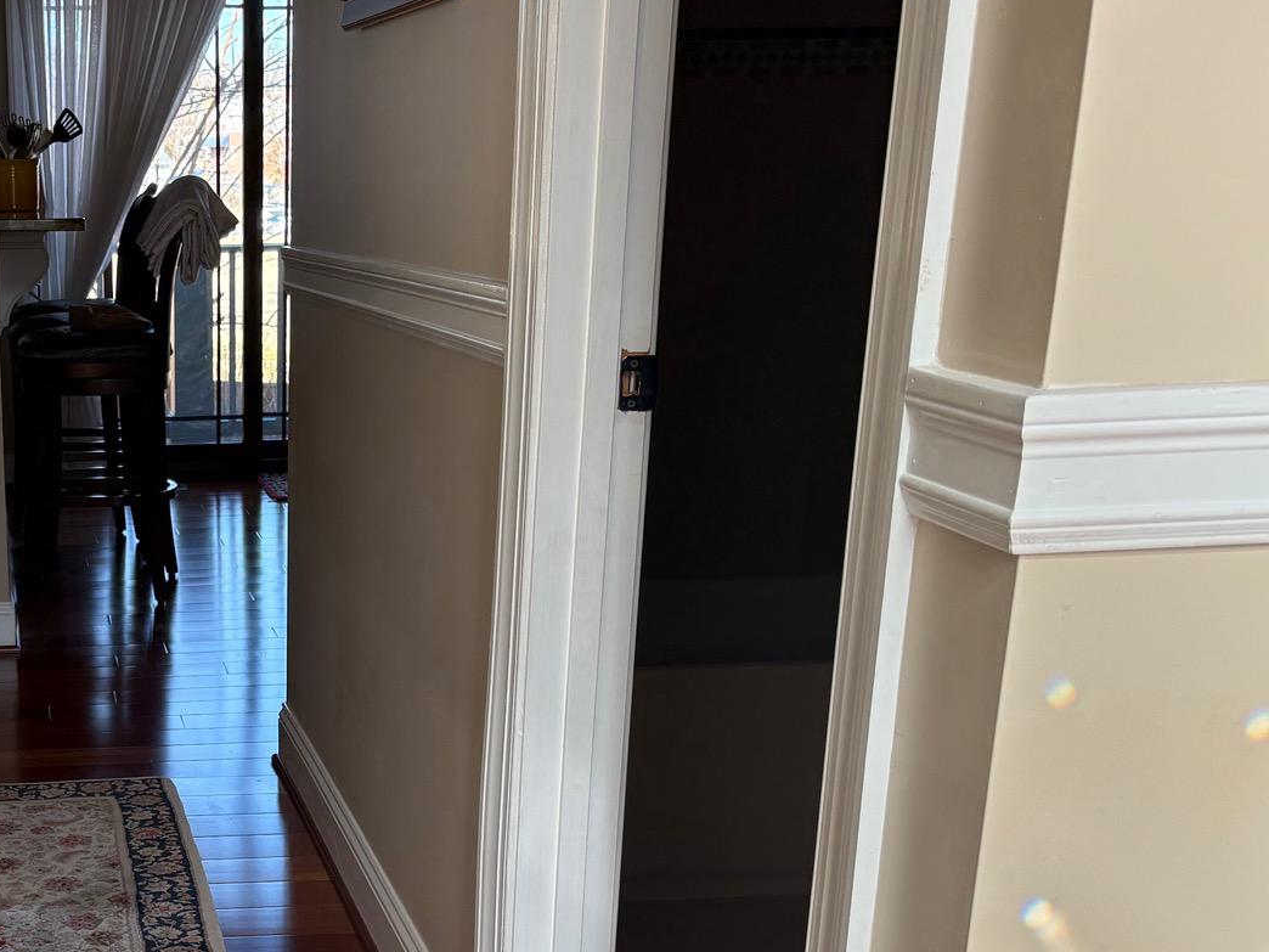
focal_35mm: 51
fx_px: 1870
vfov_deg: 27.8
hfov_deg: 35.6
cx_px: 160
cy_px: 806
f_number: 1.6
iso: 80
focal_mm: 5.96
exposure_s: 1/231
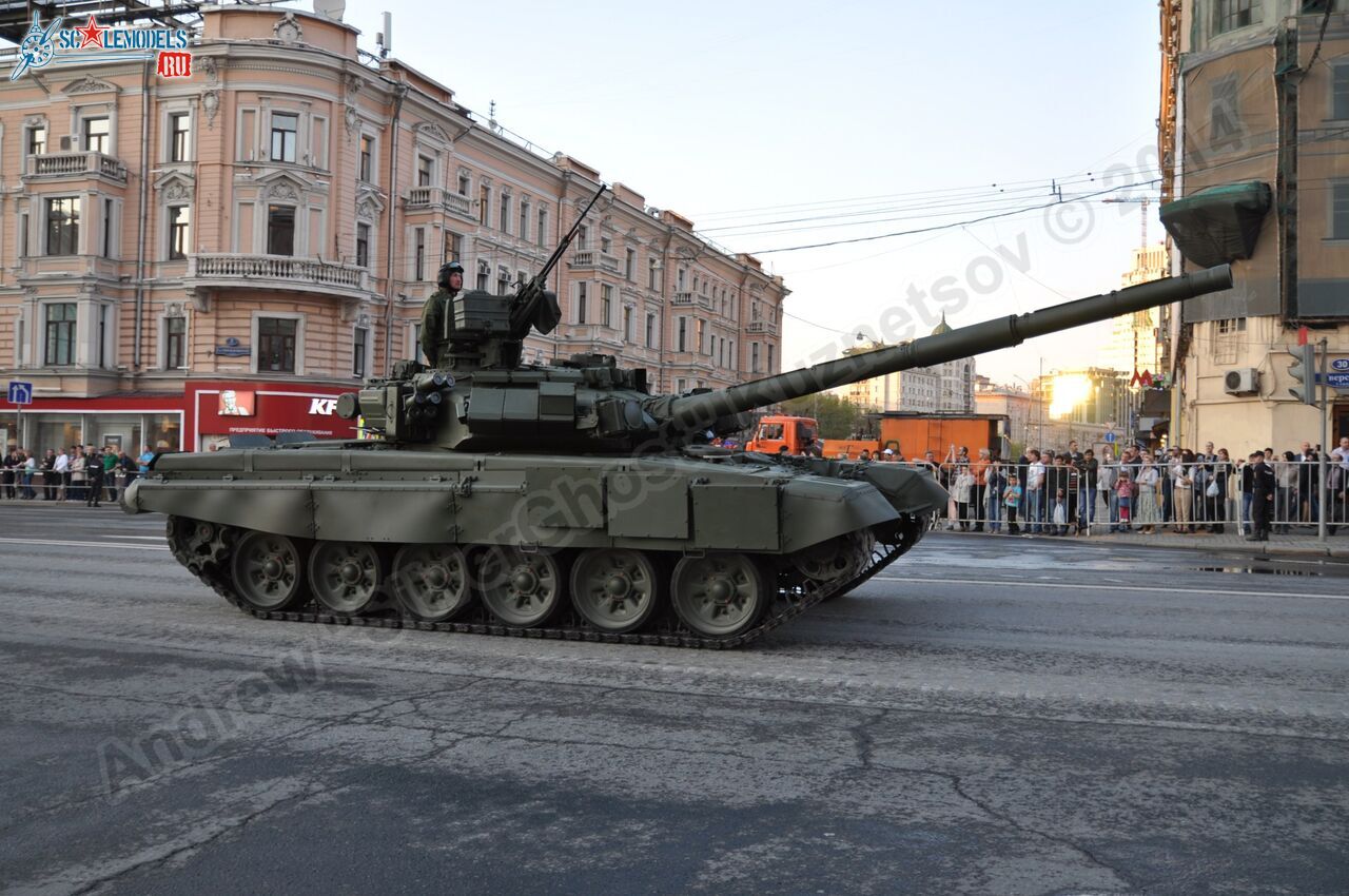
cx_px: 674
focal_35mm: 33
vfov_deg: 39.9
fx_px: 1235
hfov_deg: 57.3
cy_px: 448
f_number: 2.8
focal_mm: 22
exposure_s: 1/160
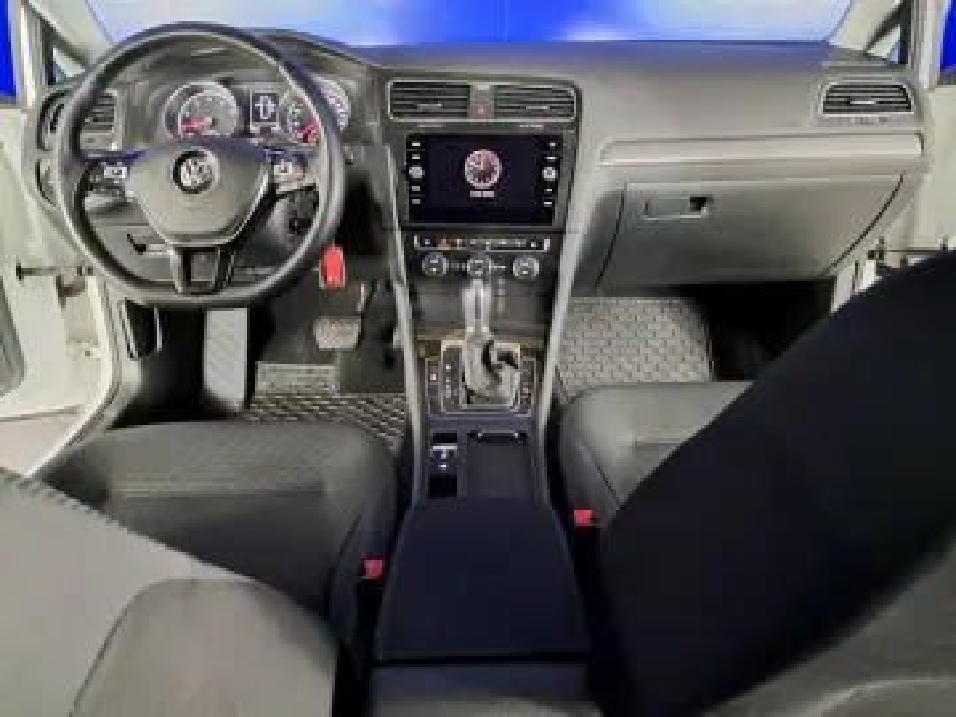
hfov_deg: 65.3
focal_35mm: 27
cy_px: 358
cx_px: 478
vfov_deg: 51.4
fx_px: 746
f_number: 1.8
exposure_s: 1/20
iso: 1600
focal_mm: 4
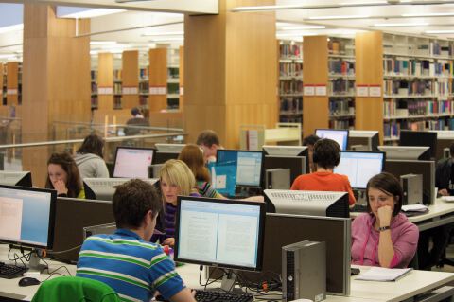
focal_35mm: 80
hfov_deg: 25.4
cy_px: 151
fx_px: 1008
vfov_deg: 17.0
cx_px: 227
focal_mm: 80
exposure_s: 1/160
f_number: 6.3
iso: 3200
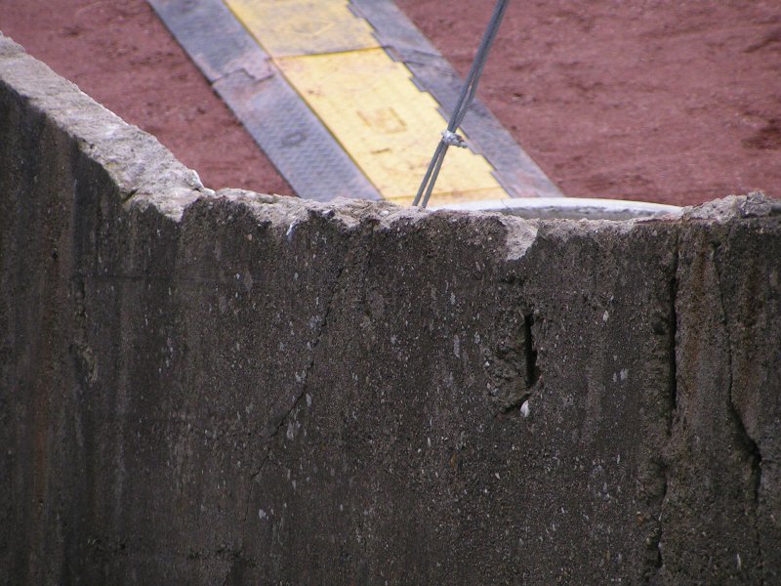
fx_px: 6701
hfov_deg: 6.7
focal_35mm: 297
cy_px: 293
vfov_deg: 5.0
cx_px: 390
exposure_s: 1/250
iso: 125
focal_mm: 45.4
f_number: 3.5
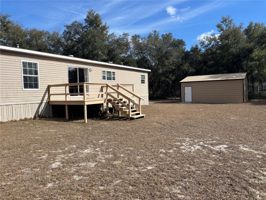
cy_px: 100
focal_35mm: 26
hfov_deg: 67.3
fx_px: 200
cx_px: 133
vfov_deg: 53.1
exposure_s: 1/3788
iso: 50
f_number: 1.6
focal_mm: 5.96
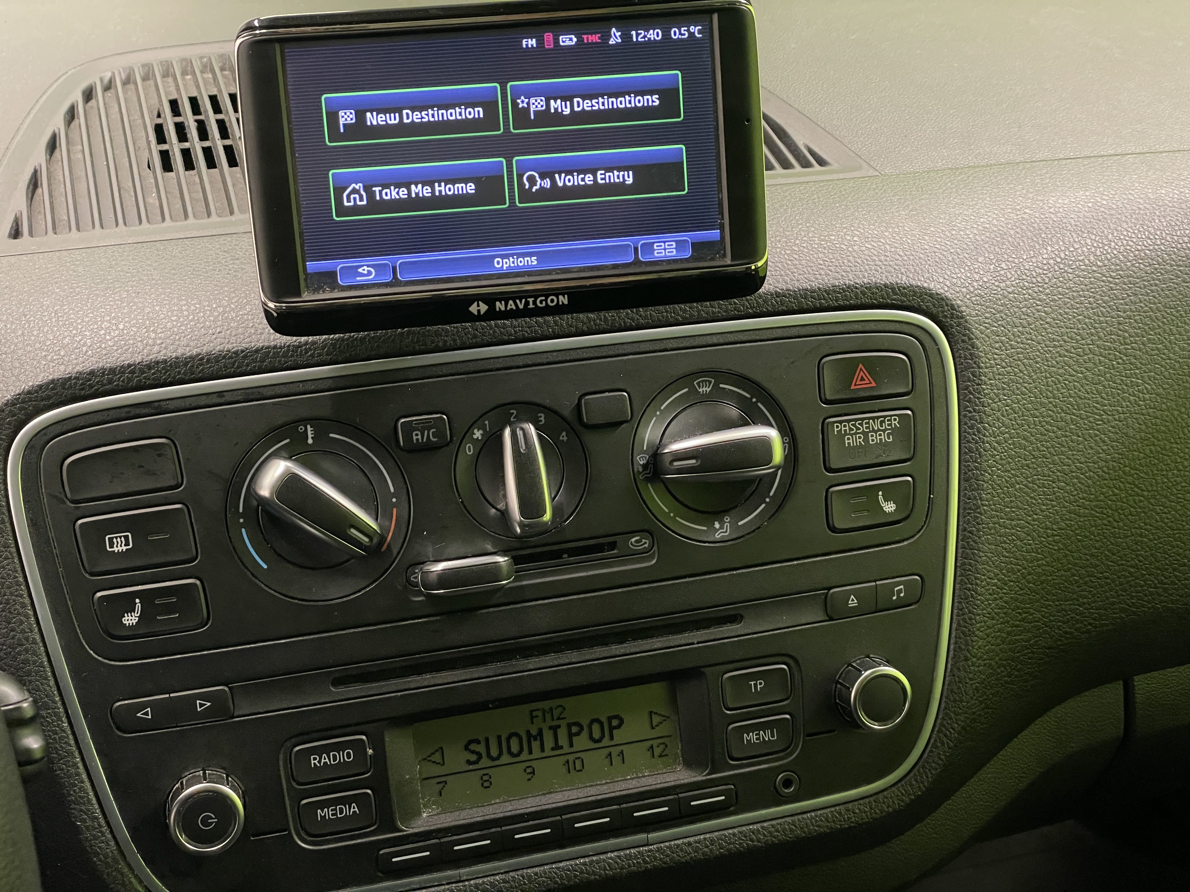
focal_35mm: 52
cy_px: 446
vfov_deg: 28.0
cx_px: 595
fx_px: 1788
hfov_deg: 36.8
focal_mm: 6
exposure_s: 1/50
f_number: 2
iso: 400
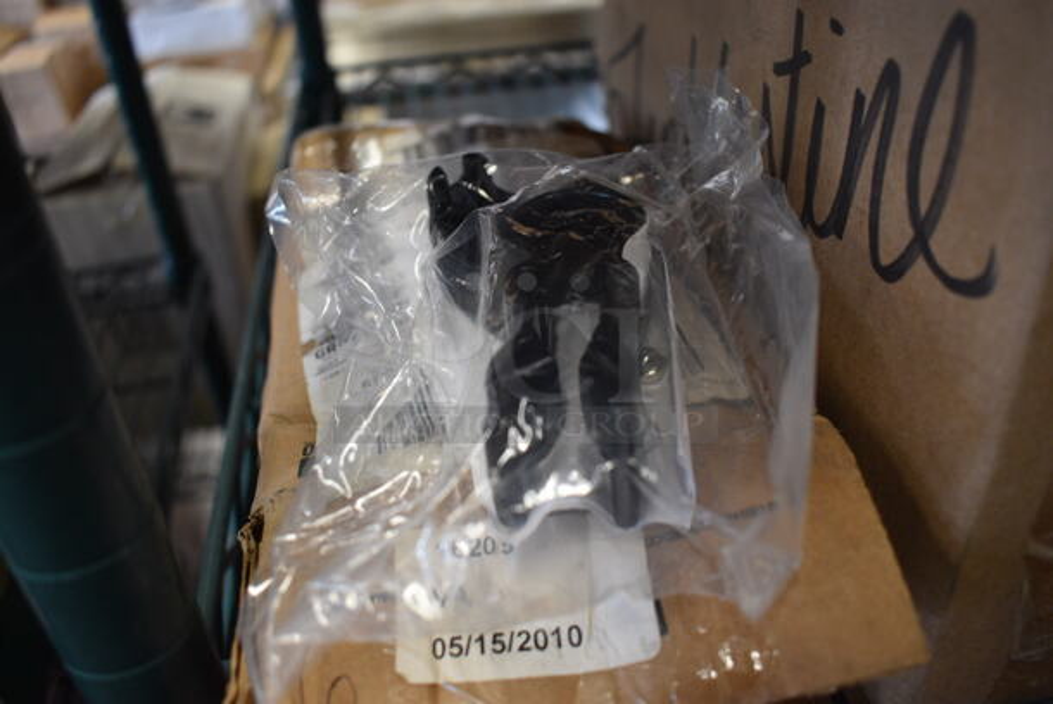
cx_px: 526
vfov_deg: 43.7
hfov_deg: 61.9
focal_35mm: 30
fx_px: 878
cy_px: 352
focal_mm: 20
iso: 800
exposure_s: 1/60
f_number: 4.5
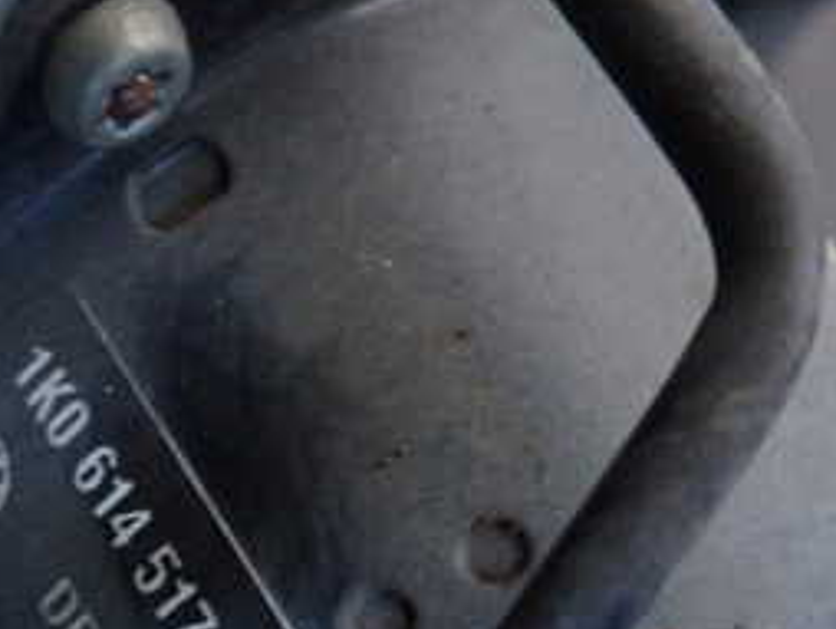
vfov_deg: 23.1
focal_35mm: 59
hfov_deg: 31.6
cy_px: 725
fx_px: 1426
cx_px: 142
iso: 500
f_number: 2
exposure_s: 1/30
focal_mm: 4.5
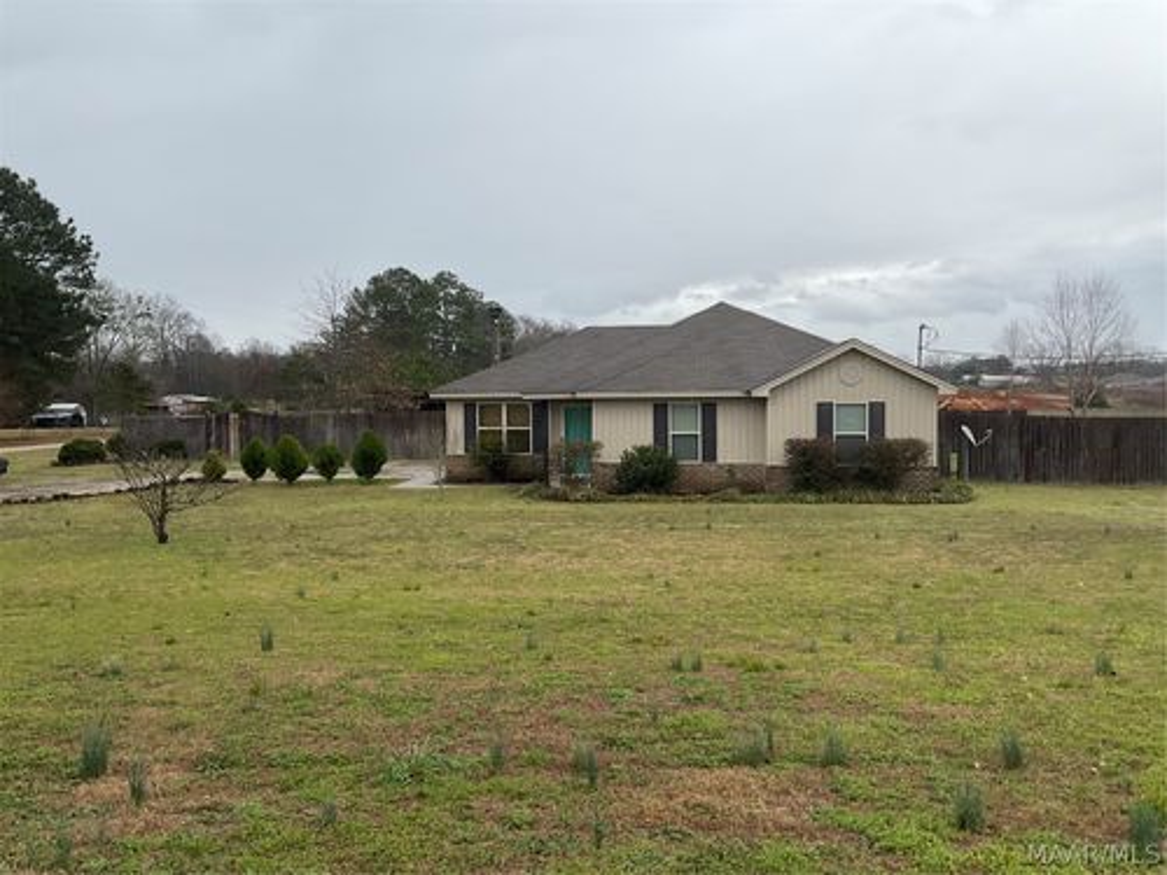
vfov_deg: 48.2
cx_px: 584
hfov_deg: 61.7
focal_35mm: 29
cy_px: 438
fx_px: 978
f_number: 1.8
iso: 16
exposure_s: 1/781
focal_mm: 3
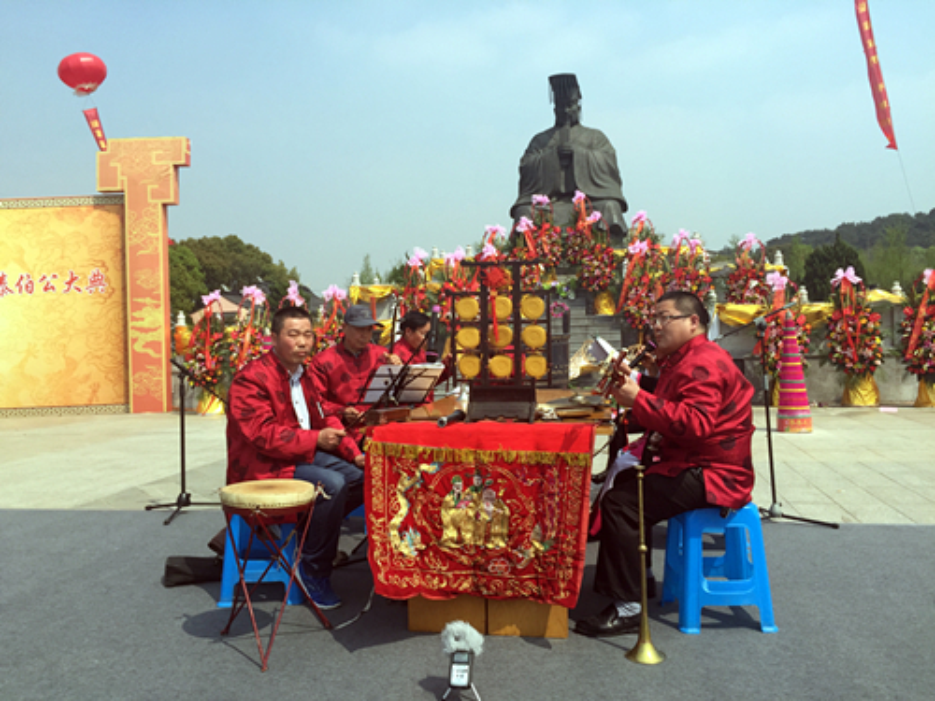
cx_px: 468
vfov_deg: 48.2
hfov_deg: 61.7
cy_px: 350
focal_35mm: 29
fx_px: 783
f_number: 2.2
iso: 32
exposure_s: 1/1980
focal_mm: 4.15
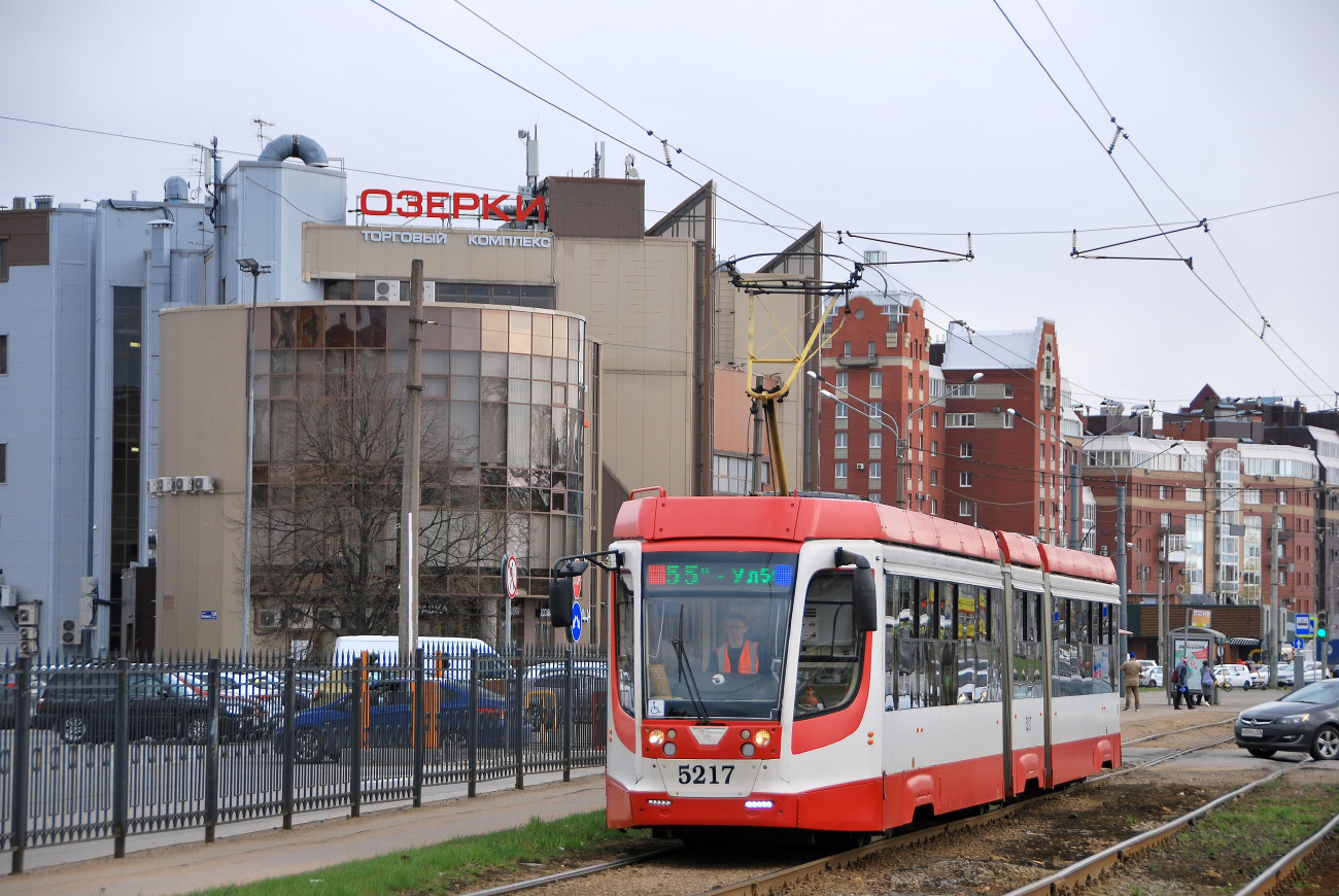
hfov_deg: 17.0
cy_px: 448
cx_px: 670
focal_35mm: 120
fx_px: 4468
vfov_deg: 11.5
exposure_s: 1/320
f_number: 5.3
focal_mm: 80
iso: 100
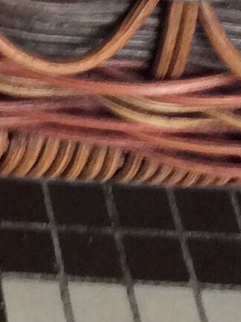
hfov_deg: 7.2
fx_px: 1778
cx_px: -357
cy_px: -101
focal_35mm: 191
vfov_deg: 10.2
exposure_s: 1/25
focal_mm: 3.3
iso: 64
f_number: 2.4
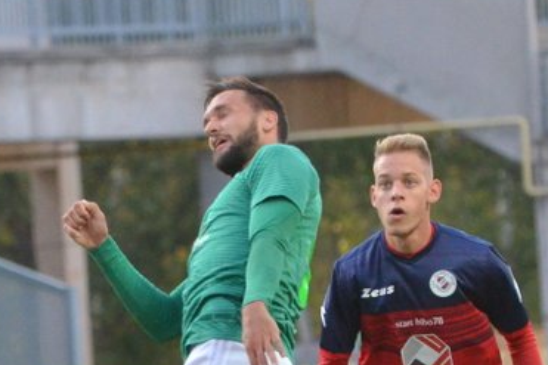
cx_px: 111
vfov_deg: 1.4
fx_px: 14743
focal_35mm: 969
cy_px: 378
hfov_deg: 2.1
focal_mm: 200
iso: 2000
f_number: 5.3
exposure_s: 1/1000
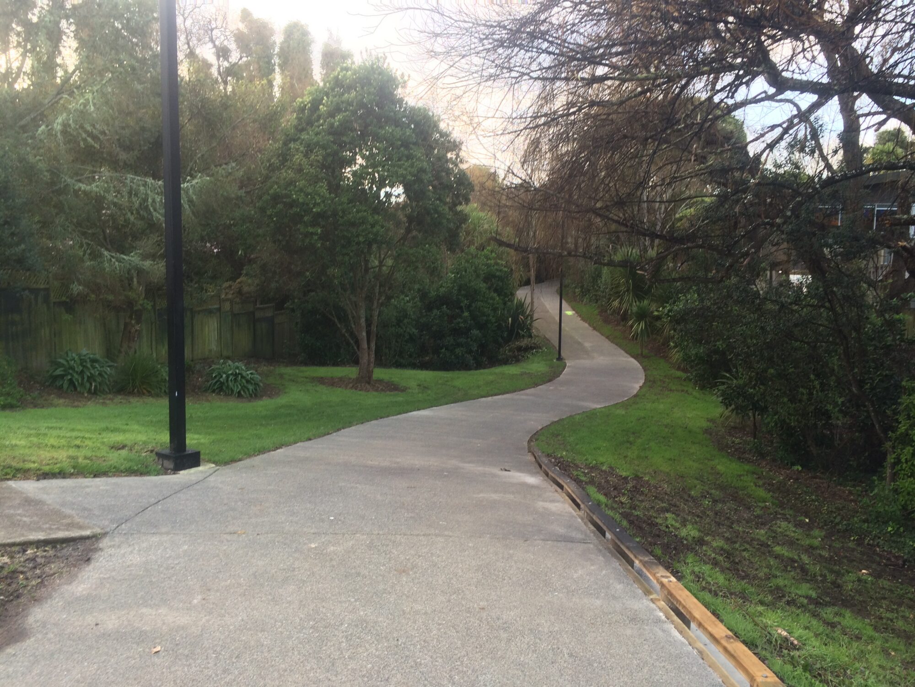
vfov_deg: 48.2
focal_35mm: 29
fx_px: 767
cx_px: 458
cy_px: 344
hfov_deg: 61.7
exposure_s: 1/50
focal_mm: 4.15
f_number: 2.2
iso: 40
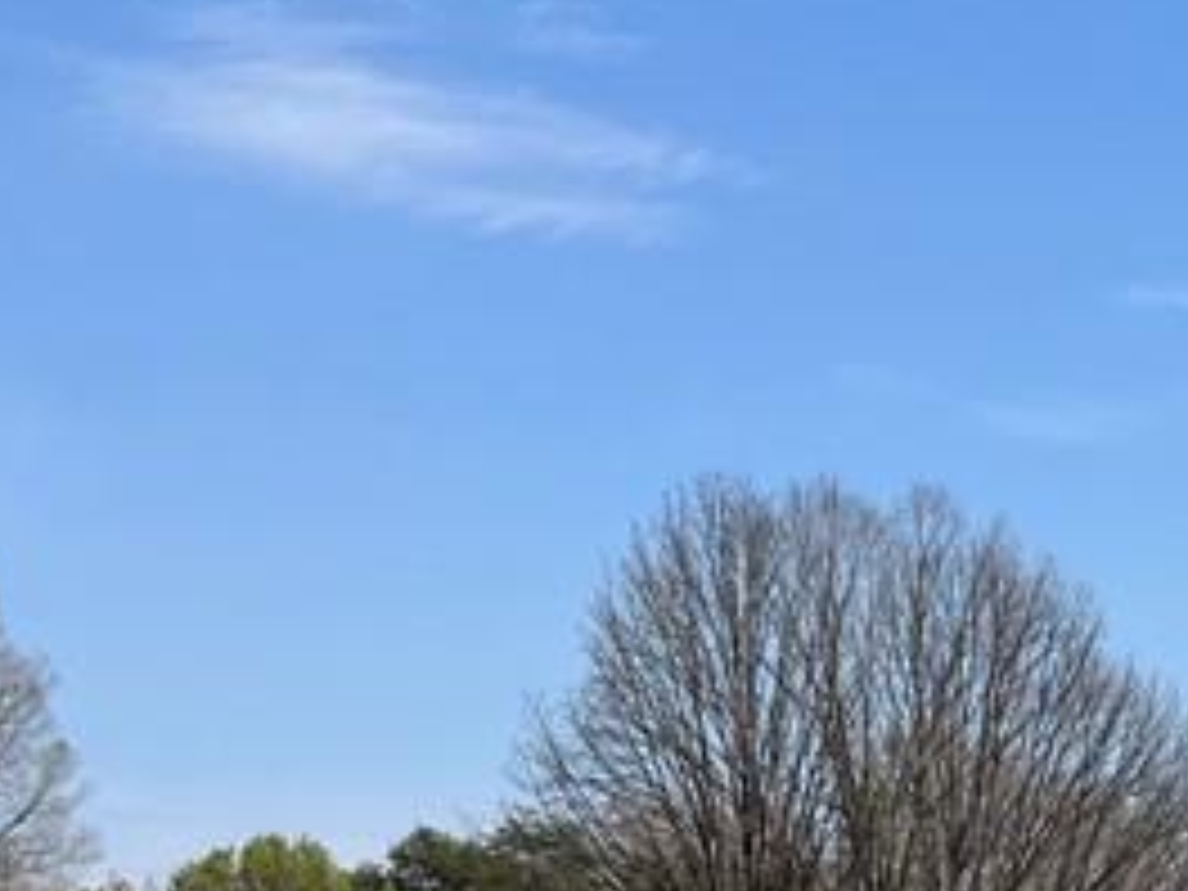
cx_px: 1562
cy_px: 1264
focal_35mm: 101
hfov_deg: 18.1
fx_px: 3466
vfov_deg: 13.9
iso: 50
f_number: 1.5
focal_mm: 5.7
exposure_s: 1/6211
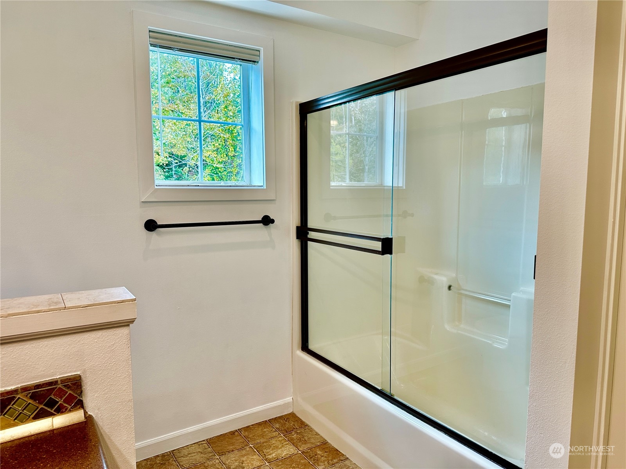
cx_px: 313
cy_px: 234
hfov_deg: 71.6
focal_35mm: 24
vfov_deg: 56.8
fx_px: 434
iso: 100
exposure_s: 1/120
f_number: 1.78
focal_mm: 6.86
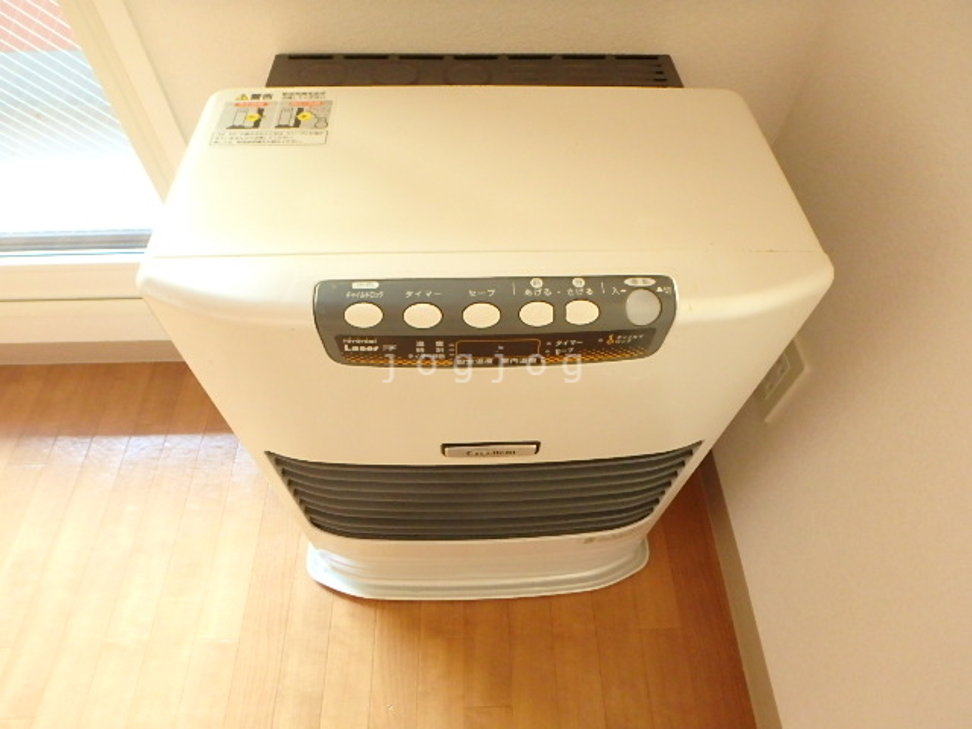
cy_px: 364
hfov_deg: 79.0
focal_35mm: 21
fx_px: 590
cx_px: 486
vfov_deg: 63.4
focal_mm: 3.7
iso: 800
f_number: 3.5
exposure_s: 1/10
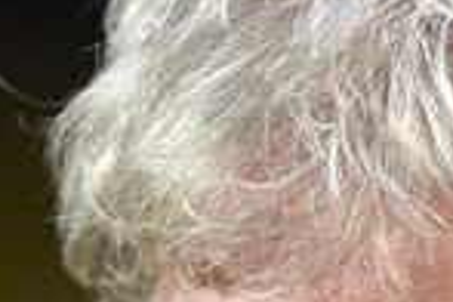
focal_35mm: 3684
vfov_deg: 0.4
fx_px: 46353
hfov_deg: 0.6
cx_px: 296
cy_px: 598
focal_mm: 400
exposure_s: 1/1710
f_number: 2.8
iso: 4000
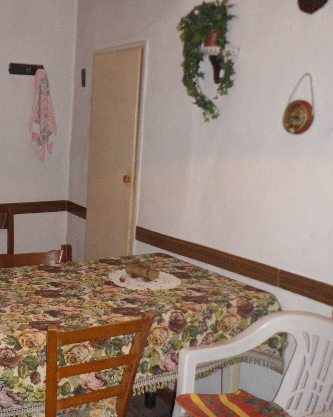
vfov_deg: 40.3
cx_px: 62
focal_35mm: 46
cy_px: 208
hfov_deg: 31.8
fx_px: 567
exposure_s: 1/60
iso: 400
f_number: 3.8
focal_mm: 6.2
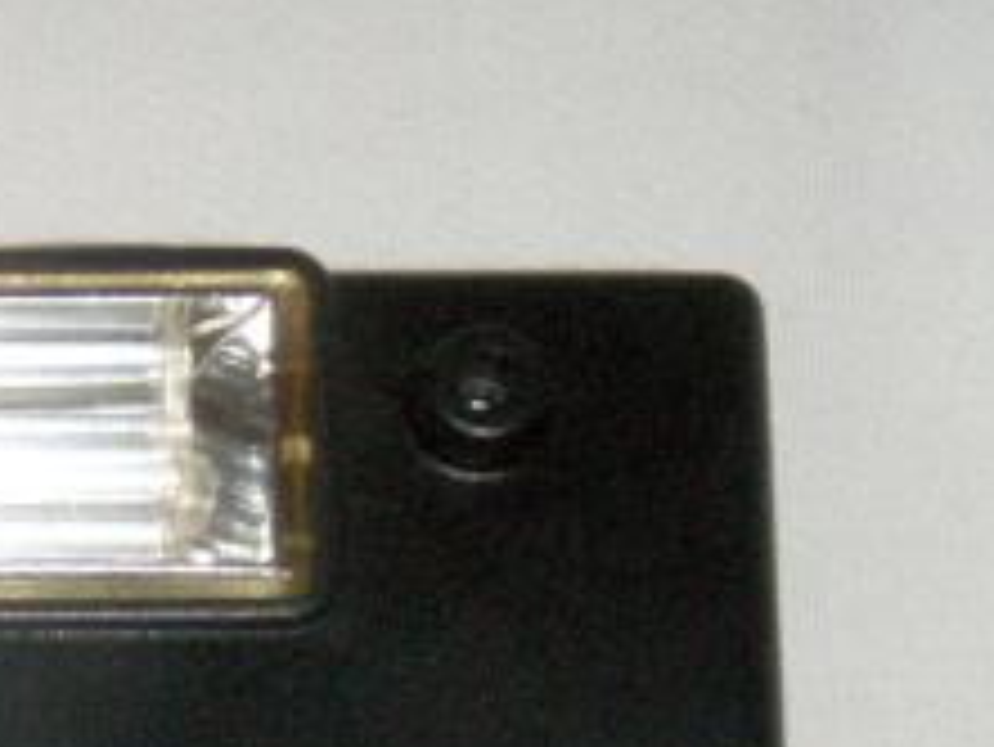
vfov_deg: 6.4
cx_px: -751
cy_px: 1296
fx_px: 6551
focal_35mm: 228
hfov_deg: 8.4
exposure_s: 1/40
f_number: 7.1
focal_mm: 13
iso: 160
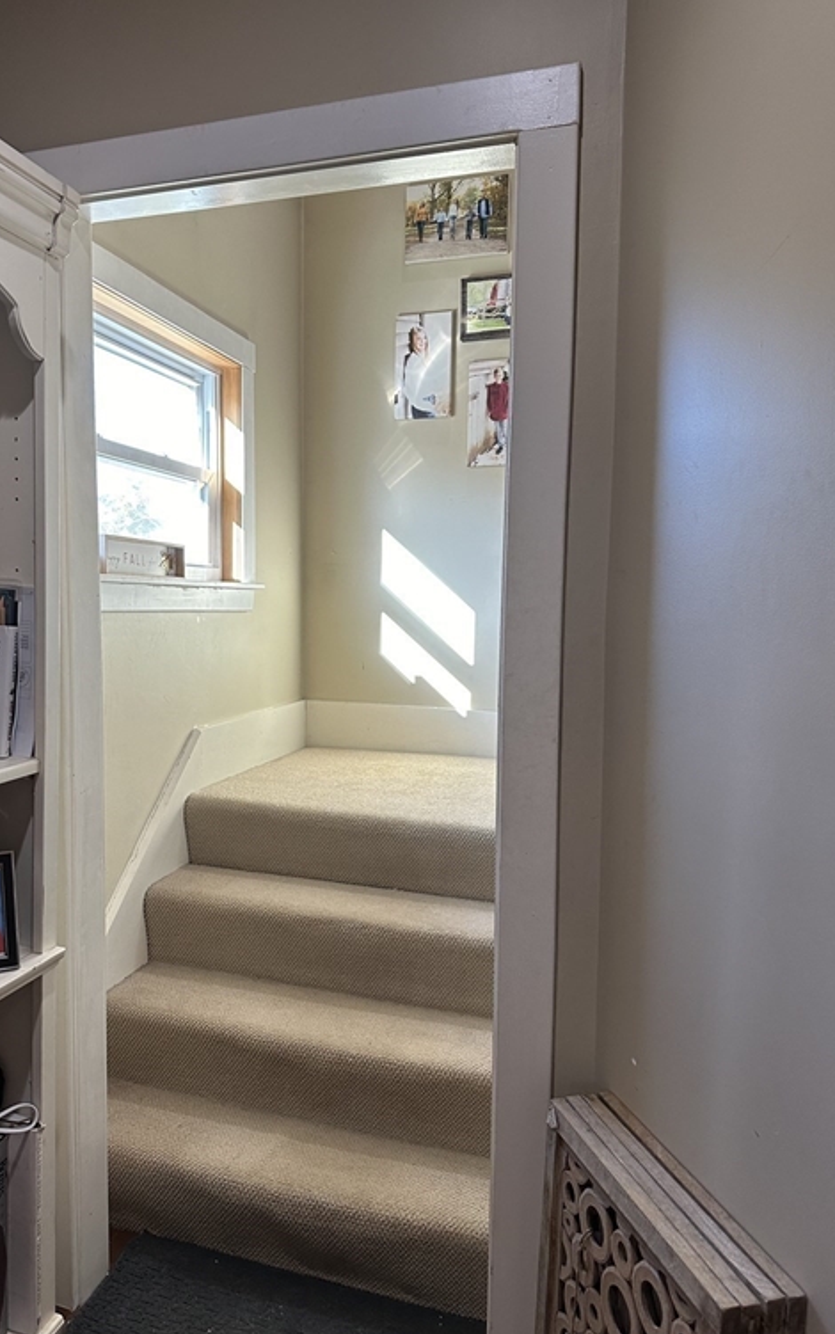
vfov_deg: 70.4
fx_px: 946
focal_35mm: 26
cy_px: 664
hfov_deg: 47.4
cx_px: 334
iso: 160
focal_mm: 6.86
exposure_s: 1/120
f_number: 1.78
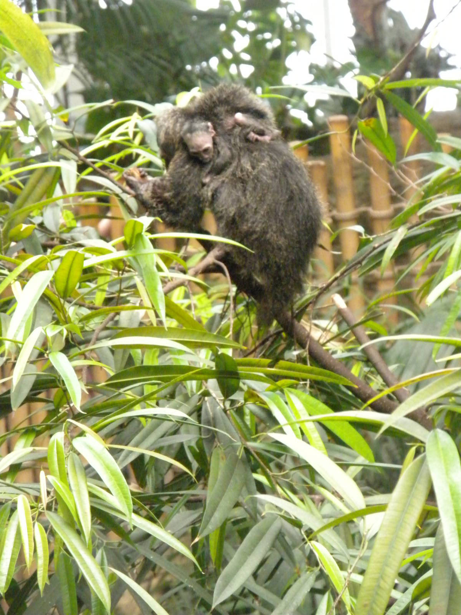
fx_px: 4226
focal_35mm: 238
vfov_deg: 8.3
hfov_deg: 6.2
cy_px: 308
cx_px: 230
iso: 800
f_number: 5.2
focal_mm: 42.1
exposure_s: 1/78.4
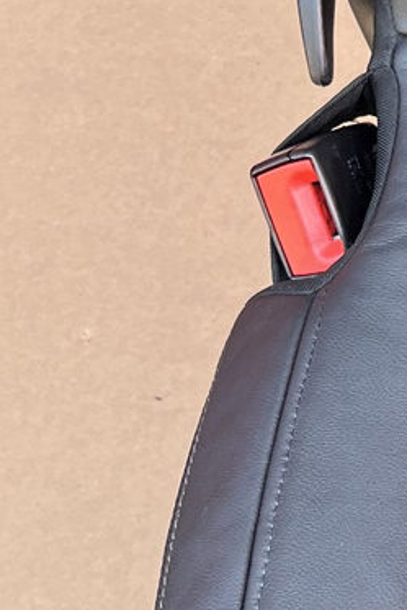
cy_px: 283
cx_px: 835
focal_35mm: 116
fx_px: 1965
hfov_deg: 10.7
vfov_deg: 17.6
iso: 100
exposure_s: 1/121
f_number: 1.6
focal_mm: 5.1
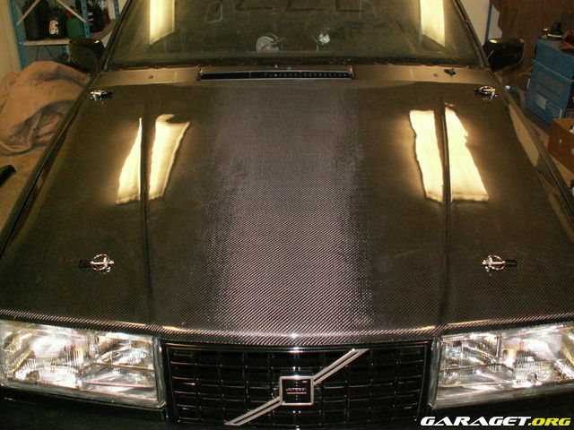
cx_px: 287
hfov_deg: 52.6
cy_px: 215
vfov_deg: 40.7
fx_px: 580
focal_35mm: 35
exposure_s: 1/40
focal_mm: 5.86
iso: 160
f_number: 2.8
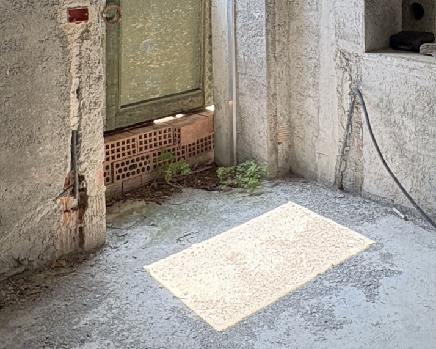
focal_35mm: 49
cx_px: 254
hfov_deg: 37.9
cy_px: -39
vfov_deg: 28.0
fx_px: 632
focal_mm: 2.22
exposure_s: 1/188
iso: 64
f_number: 2.2
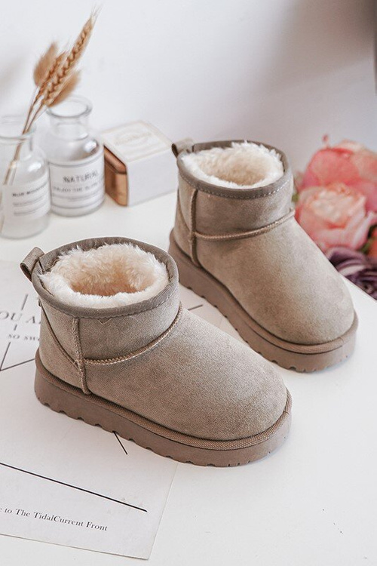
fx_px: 660
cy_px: 283
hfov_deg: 31.9
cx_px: 188
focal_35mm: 42
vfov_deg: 46.4
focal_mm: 42
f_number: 4
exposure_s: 1/100
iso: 500
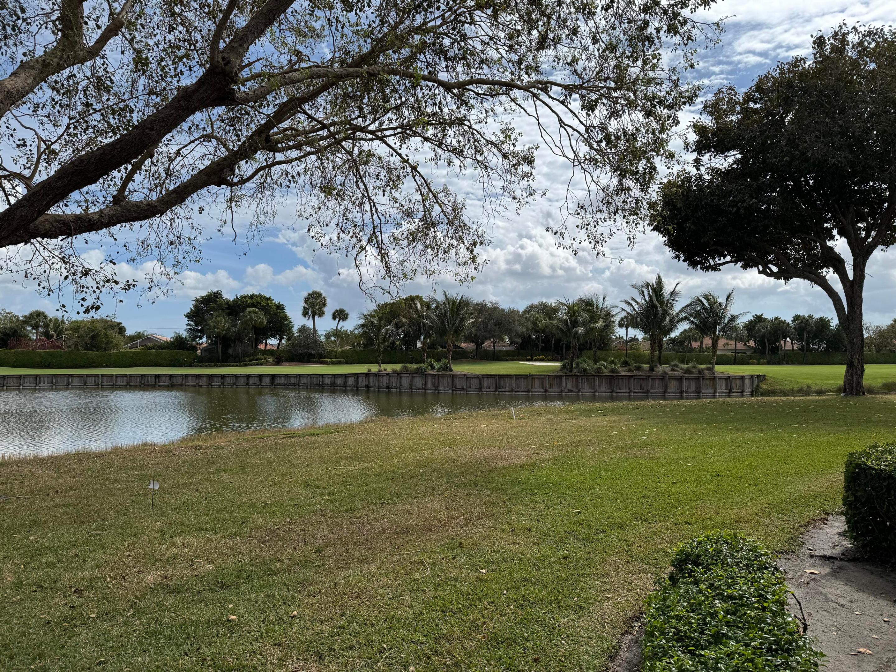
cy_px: 336
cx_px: 448
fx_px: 621
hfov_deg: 71.6
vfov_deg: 56.8
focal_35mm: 24
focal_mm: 6.76
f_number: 1.78
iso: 80
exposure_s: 1/7937
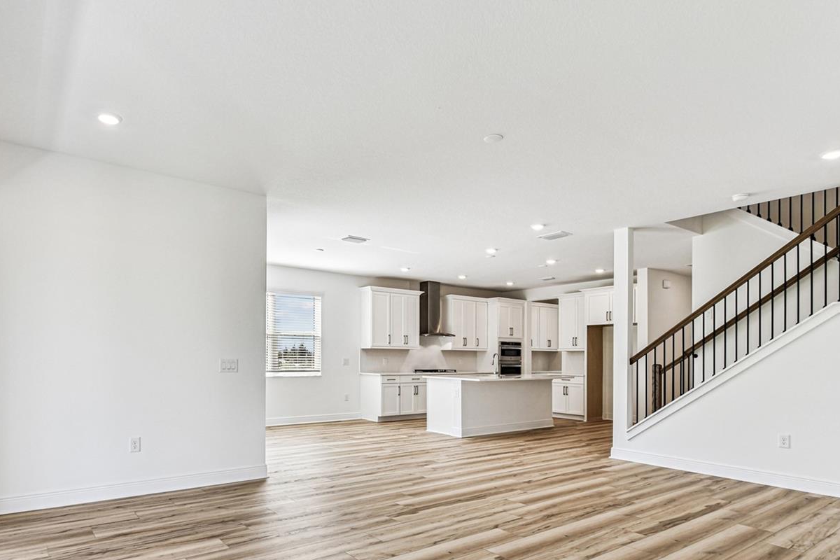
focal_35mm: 20
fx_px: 467
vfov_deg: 60.8
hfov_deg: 83.4
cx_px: 356
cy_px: 362
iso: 100
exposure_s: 1/200
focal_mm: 10
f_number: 7.1
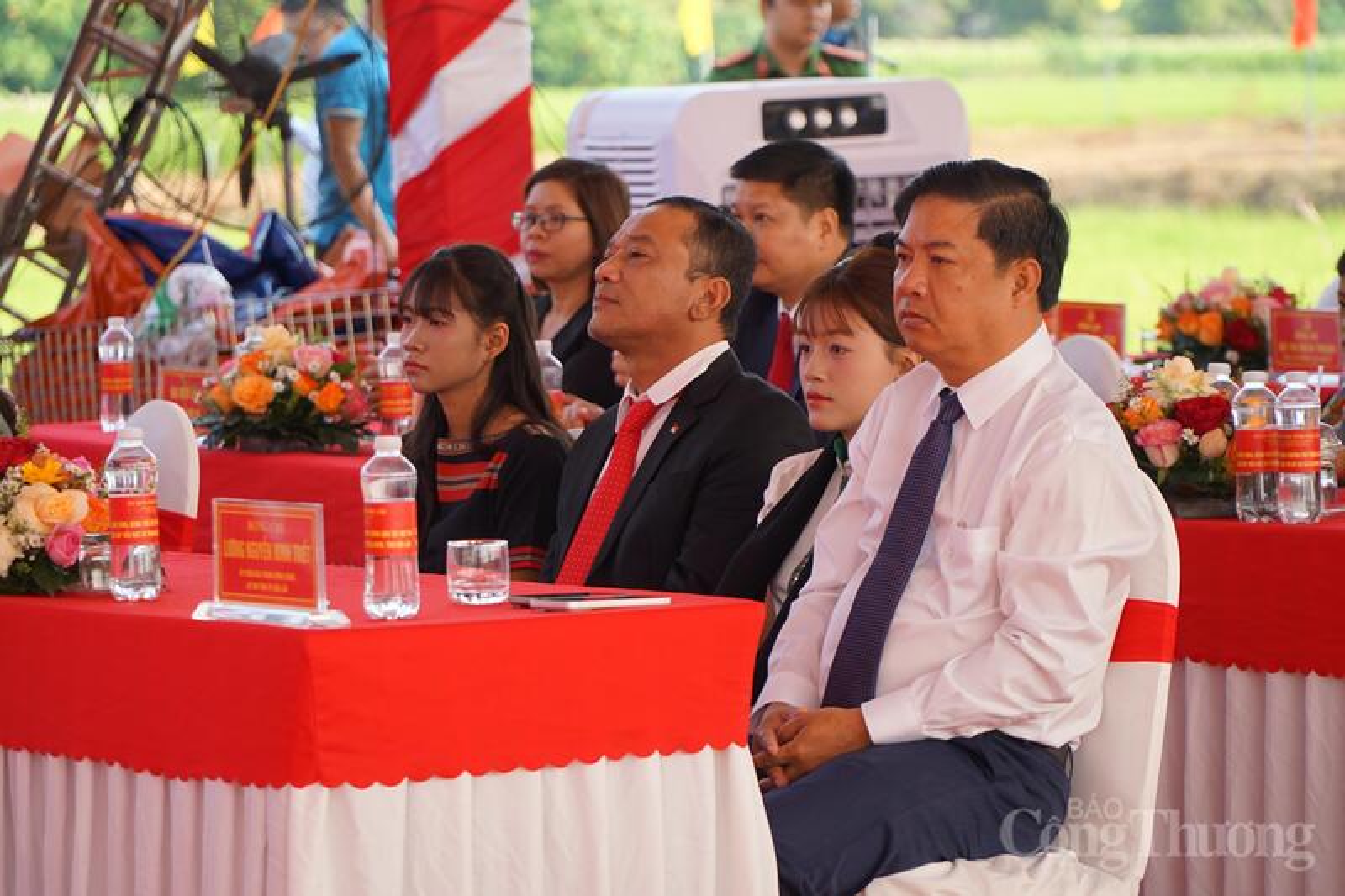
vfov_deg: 8.7
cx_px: 672
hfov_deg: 13.1
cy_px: 448
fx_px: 5864
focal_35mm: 157
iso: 125
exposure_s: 1/160
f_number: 4
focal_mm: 105
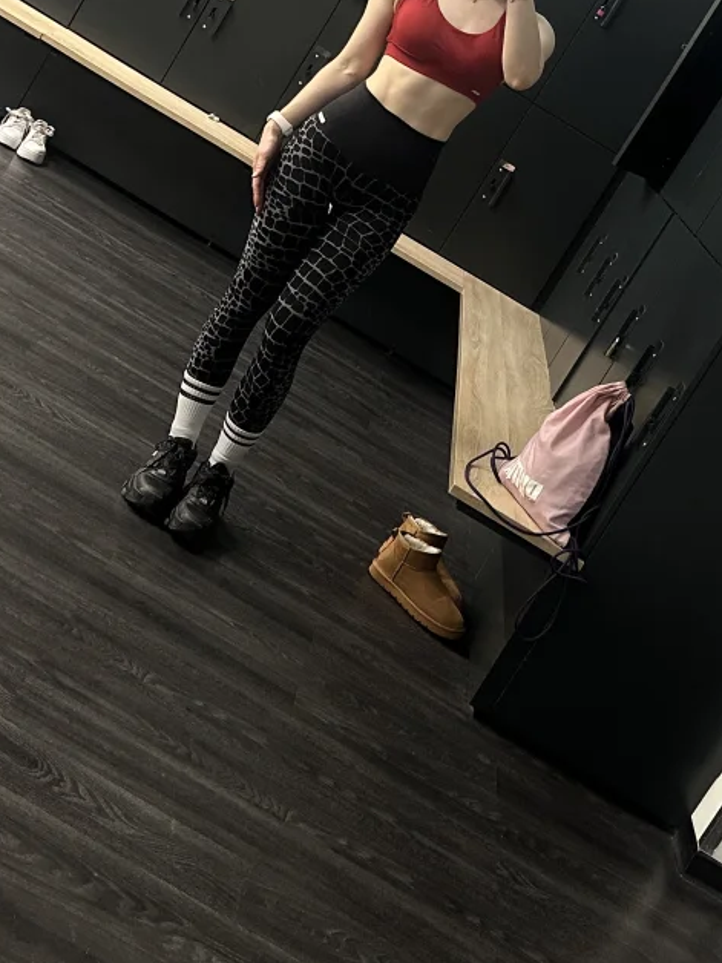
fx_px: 1530
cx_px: 440
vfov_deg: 33.7
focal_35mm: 55
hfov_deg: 26.5
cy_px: 167
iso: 400
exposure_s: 1/50
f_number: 1.78
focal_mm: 6.86
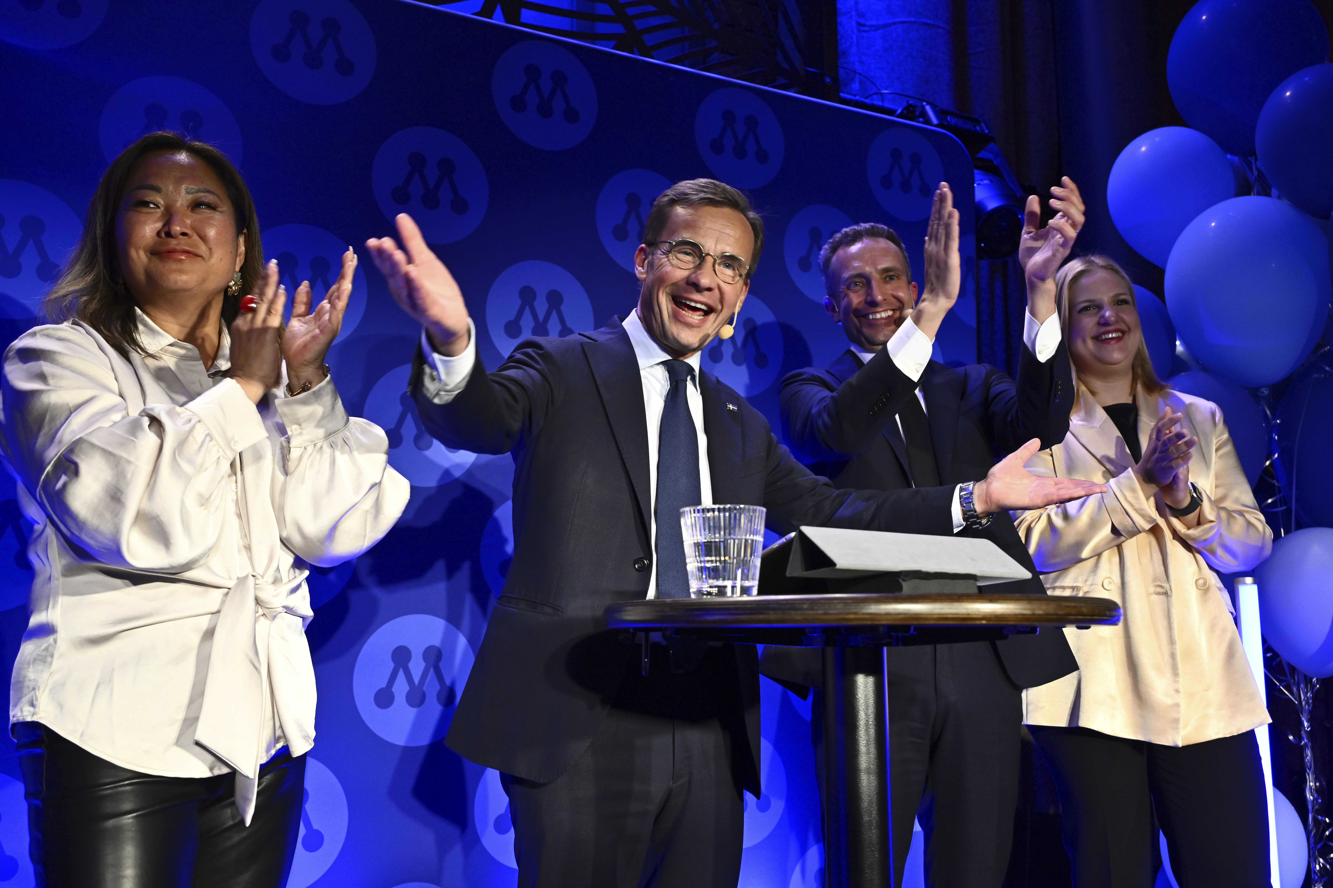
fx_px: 1240
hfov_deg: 56.5
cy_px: 444
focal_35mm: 34
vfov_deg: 39.4
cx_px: 666
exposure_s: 1/200
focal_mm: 33.5
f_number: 4
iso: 2800
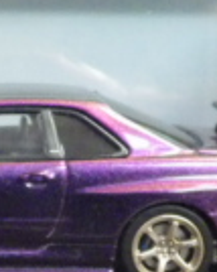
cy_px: 199
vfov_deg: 12.1
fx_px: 1278
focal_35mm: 159
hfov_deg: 9.5
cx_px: -77
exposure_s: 1/25
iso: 1000
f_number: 3.4
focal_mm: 6.2
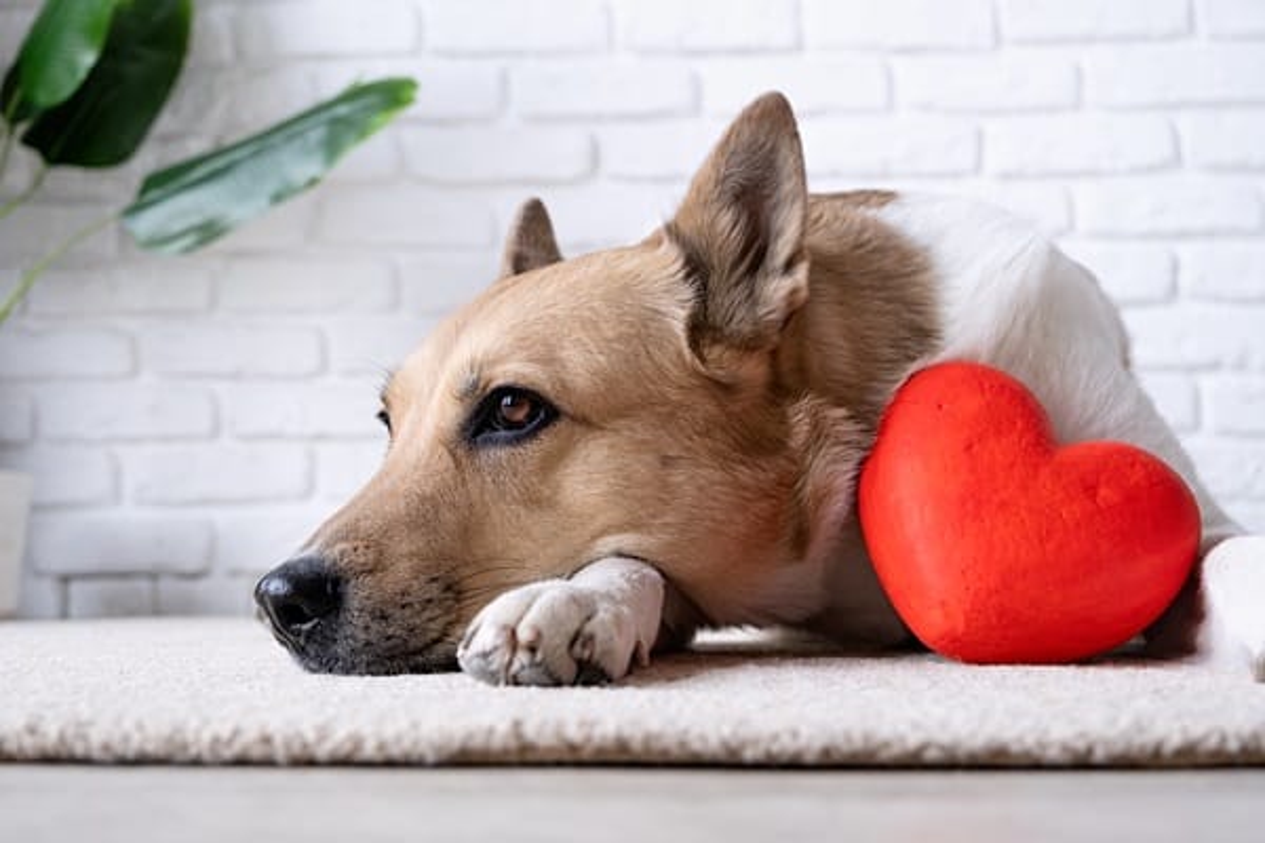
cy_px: 422
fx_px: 1616
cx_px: 632
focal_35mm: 46
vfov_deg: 29.2
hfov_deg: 42.7
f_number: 4
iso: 160
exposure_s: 1/100
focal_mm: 30.8
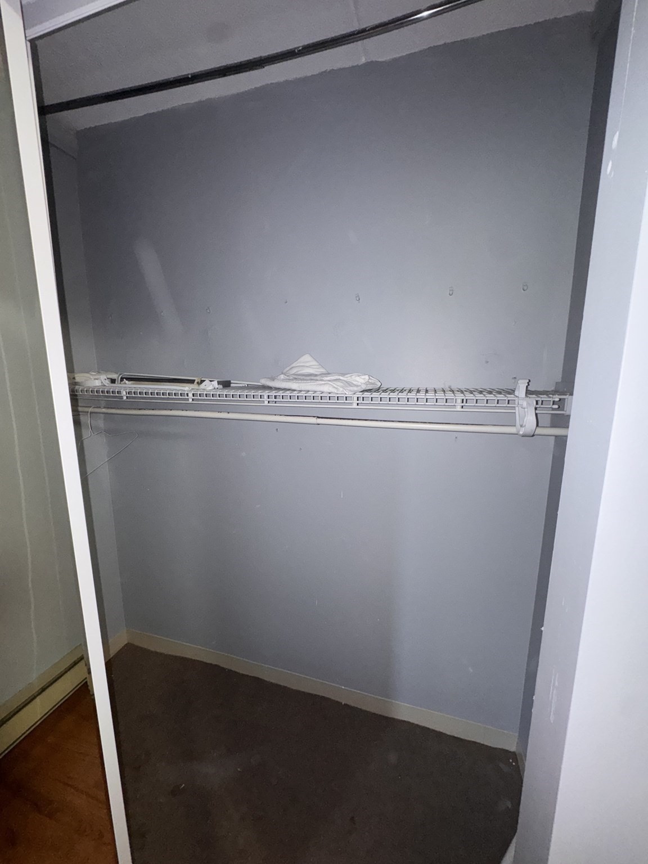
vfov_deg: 102.1
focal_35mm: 14
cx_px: 324
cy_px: 432
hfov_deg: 85.7
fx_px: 349
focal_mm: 2.22
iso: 160
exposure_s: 1/40
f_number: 2.2
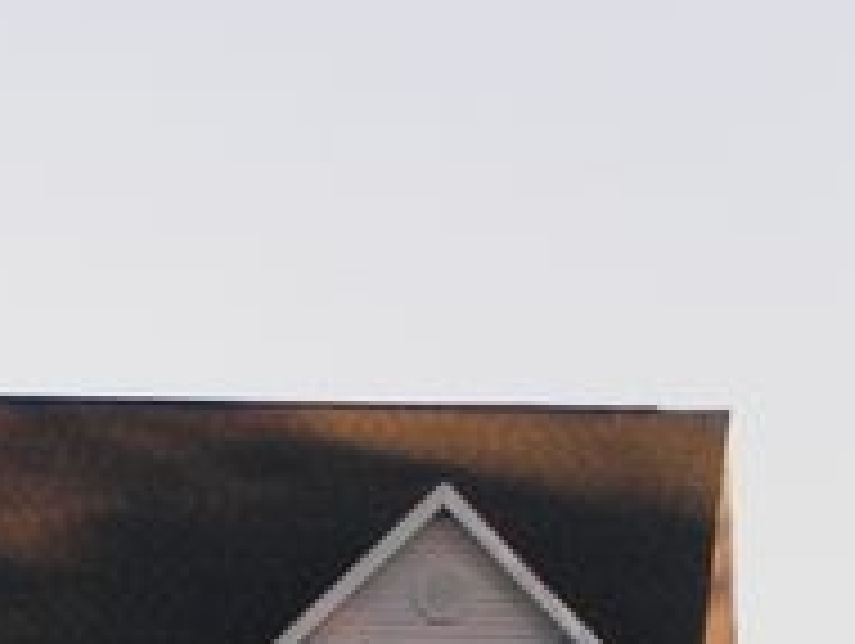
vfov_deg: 2.3
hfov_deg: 3.0
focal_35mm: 649
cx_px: -54
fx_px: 16050
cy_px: 646
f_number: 5.6
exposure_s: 1/218
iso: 160
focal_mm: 44
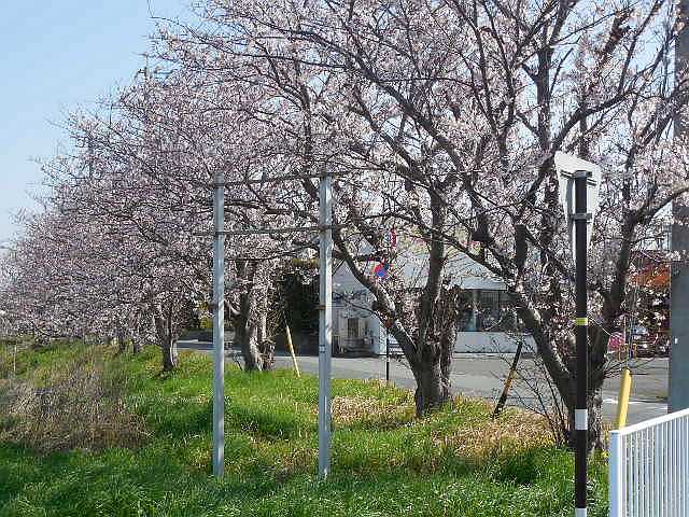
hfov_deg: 31.7
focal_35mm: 61
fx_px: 1214
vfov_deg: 24.0
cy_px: 258
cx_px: 344
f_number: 4.3
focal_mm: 11
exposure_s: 1/400
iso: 125
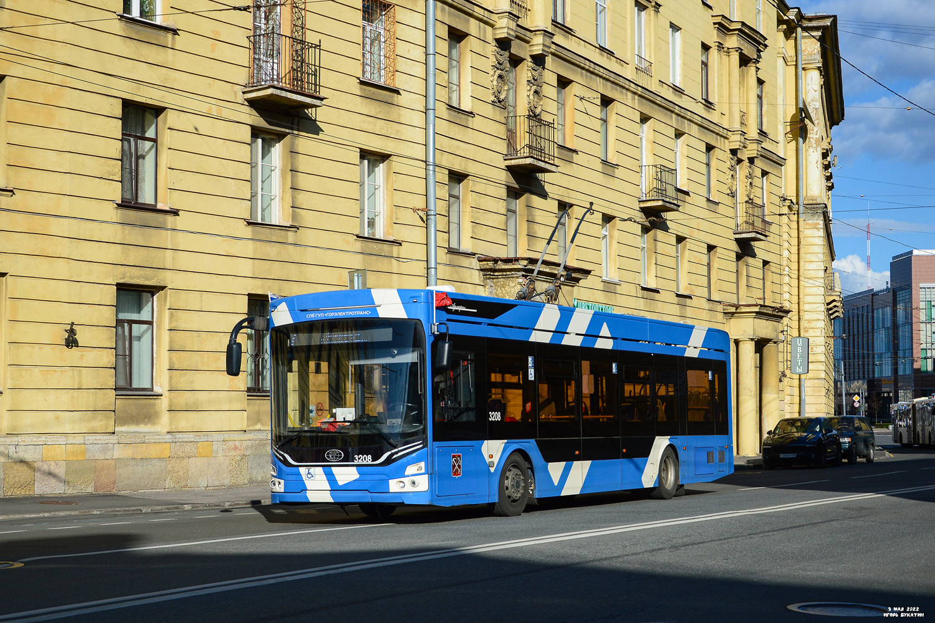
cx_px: 468
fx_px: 1480
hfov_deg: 35.1
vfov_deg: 23.8
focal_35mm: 57
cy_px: 312
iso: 200
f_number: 6.3
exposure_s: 1/1250
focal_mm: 38
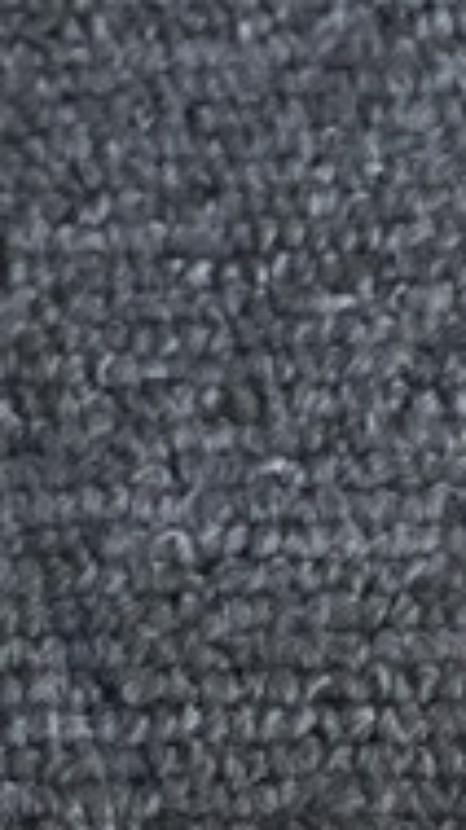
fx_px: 3545
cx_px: -1433
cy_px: -362
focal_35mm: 161
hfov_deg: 6.2
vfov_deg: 12.8
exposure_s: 1/251
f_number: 2.4
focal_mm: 3.3
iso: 25
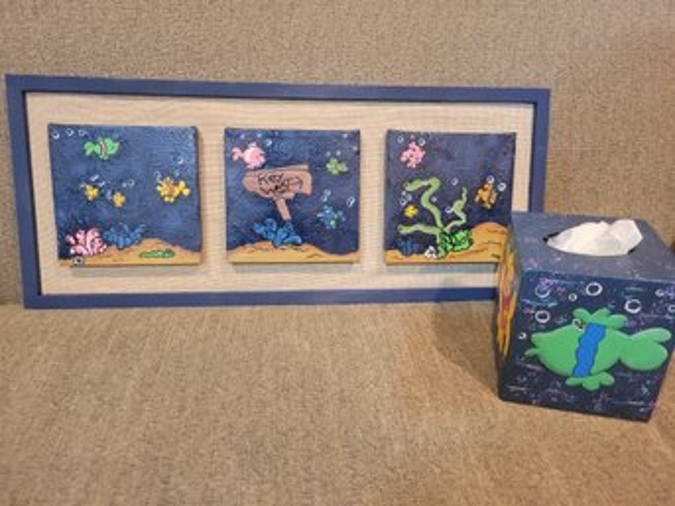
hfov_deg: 67.3
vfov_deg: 53.0
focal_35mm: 26
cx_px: 338
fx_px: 507
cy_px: 253
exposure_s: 1/40
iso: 500
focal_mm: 5.4
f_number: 1.8
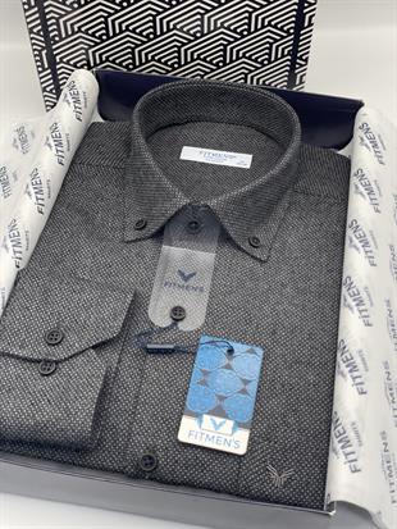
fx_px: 795
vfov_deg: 36.8
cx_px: 198
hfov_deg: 28.0
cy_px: 264
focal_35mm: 52
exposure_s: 1/122
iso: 25
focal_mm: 6
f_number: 2
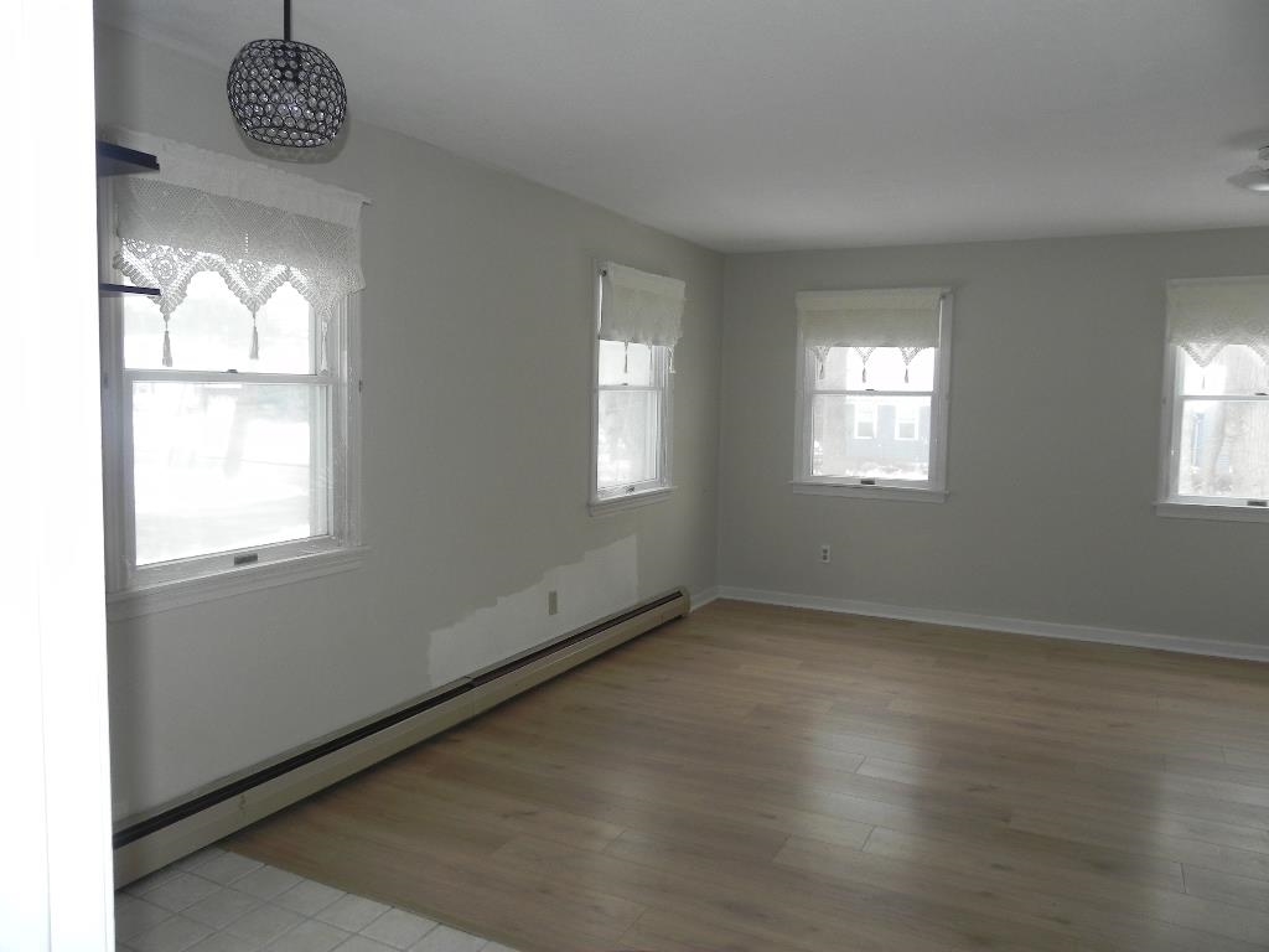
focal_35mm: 26
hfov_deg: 67.3
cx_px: 634
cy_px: 476
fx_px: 953
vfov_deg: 53.1
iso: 160
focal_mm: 4.6
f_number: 3.5
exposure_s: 1/114
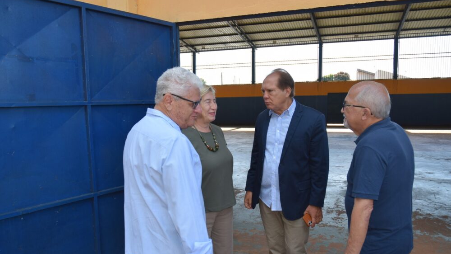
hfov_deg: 66.1
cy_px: 144
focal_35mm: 29
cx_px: 224
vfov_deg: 40.1
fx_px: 347
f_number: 5.6
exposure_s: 1/125
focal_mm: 18
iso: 100
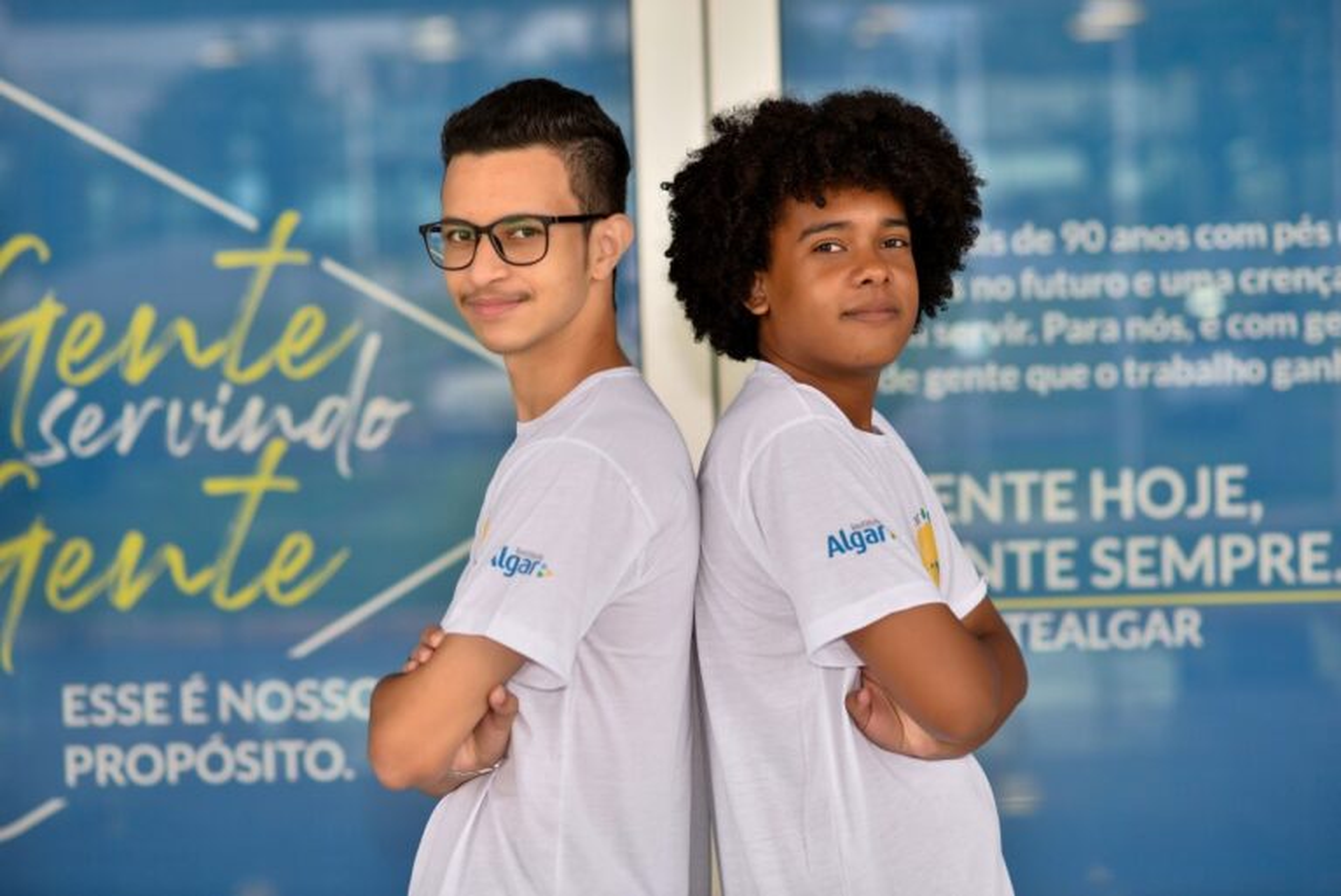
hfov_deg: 23.9
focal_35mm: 85
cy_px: 448
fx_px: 3168
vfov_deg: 16.1
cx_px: 670
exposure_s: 1/640
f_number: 2.5
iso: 250
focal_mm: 85
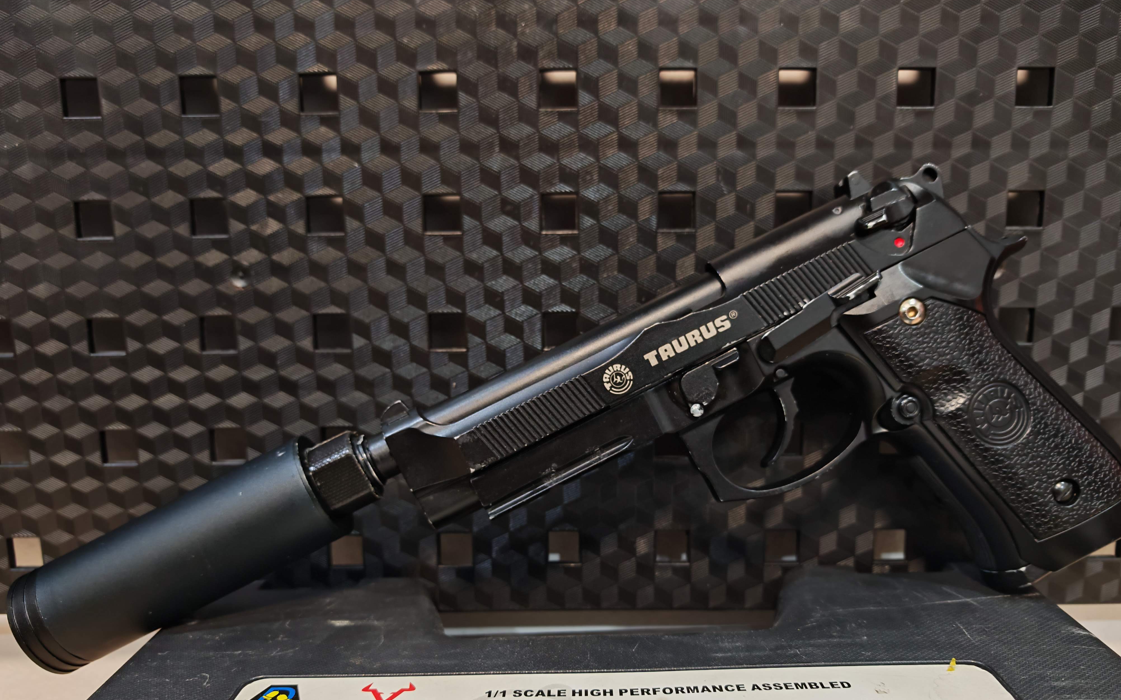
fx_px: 794
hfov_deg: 70.4
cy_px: 416
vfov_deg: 47.4
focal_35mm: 26
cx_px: 568
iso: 200
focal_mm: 6.83
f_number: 2
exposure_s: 1/33
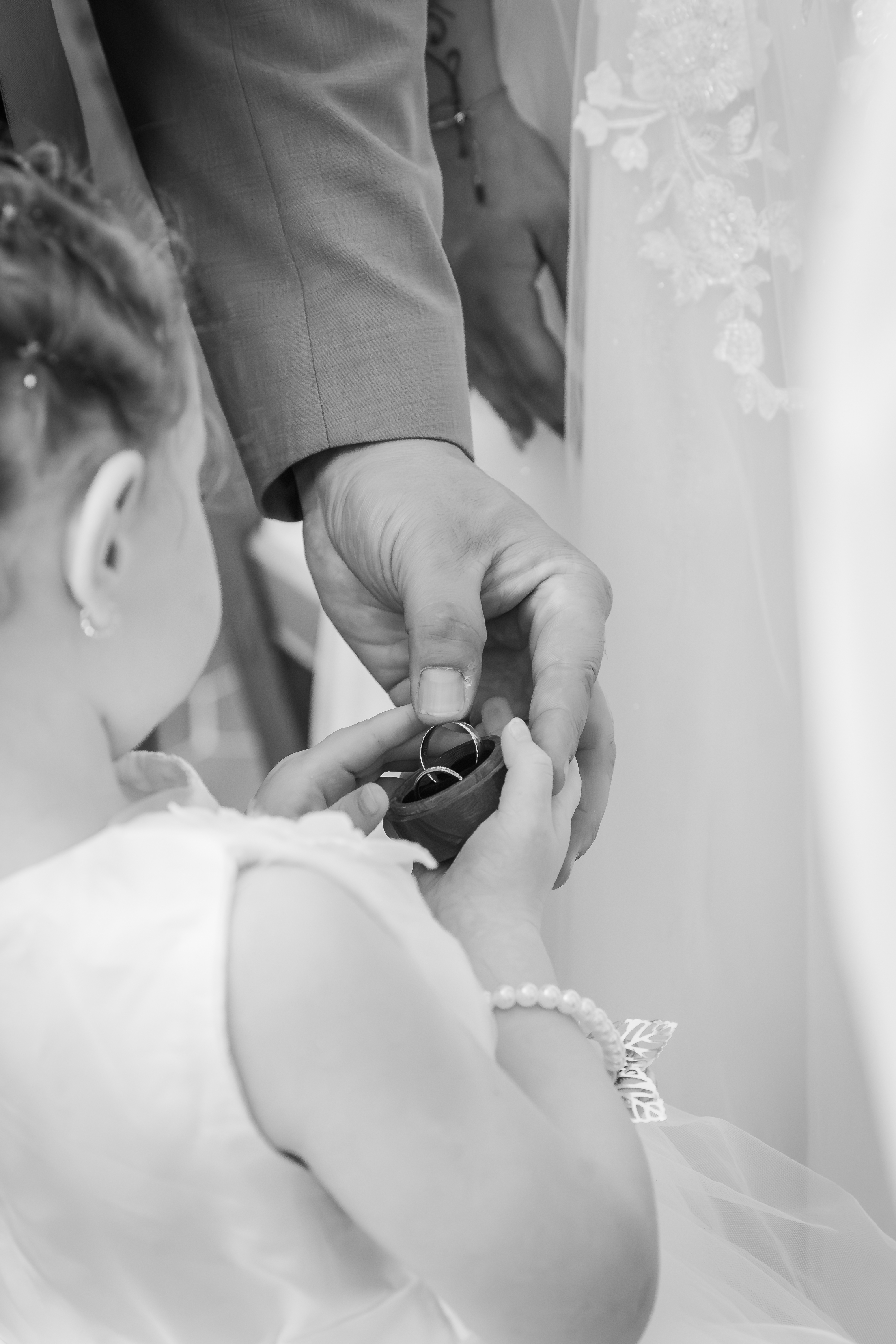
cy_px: 672
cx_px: 448
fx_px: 3957
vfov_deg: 19.3
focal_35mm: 106
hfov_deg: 12.9
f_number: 5.6
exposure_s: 1/250
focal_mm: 106
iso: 2500
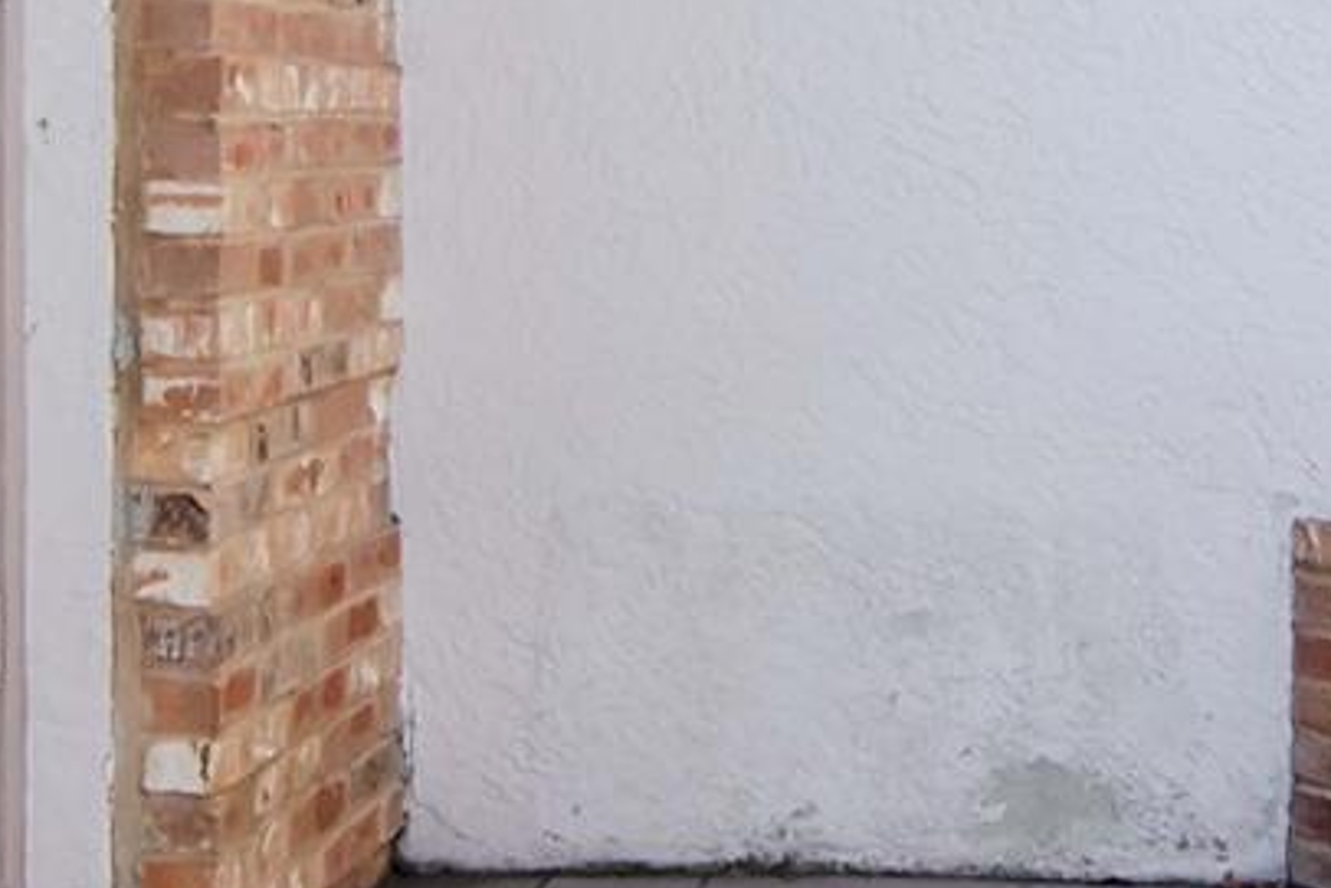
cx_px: 666
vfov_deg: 20.7
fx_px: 2403
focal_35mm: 65
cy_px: 161
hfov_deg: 31.0
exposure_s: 1/250
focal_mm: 11
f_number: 8
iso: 800
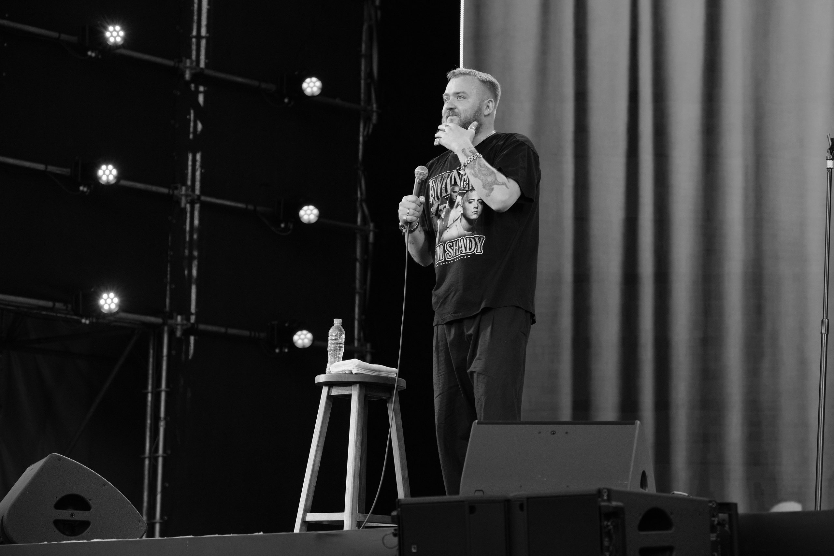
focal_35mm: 103
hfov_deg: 19.8
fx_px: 2386
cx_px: 417
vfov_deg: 13.3
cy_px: 278
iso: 1000
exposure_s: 1/125
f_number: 4
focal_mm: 68.7
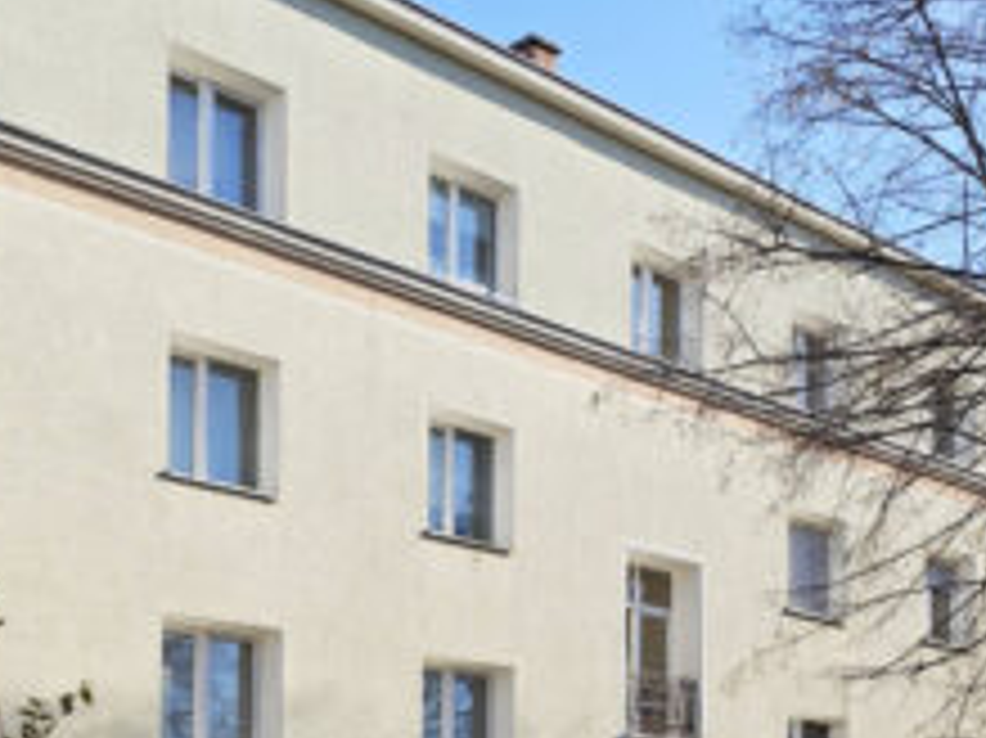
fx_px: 1708
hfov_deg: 32.2
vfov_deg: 24.3
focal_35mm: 60
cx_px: 495
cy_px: 454
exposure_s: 1/579
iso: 10
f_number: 1.7
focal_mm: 6.3
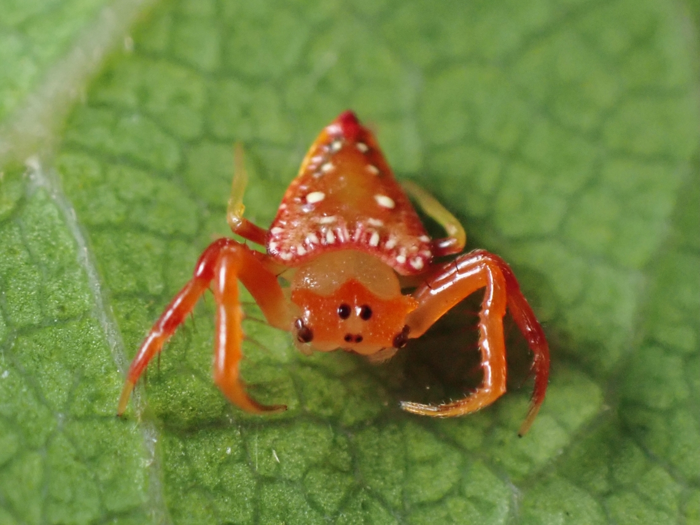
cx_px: 350
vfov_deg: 14.8
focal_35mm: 100
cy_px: 262
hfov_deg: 19.6
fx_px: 2022
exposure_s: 1/100
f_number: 18
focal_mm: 18
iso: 1000
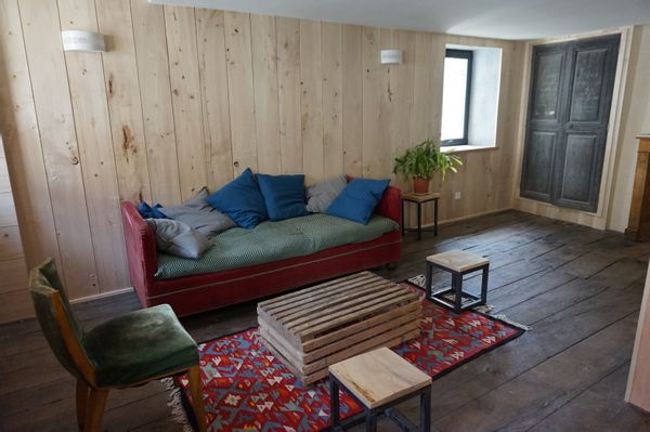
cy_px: 216
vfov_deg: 53.1
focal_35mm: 24
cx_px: 325
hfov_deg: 73.8
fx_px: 433
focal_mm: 16
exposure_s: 1/160
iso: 1600
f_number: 4
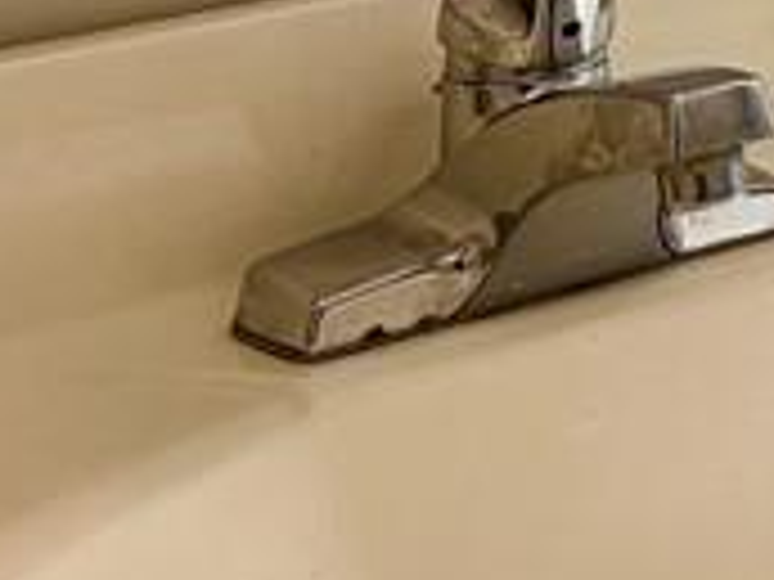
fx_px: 3197
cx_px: 2038
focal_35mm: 143
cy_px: -760
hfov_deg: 10.9
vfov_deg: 9.4
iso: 100
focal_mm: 6.76
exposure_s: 1/238
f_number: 1.78
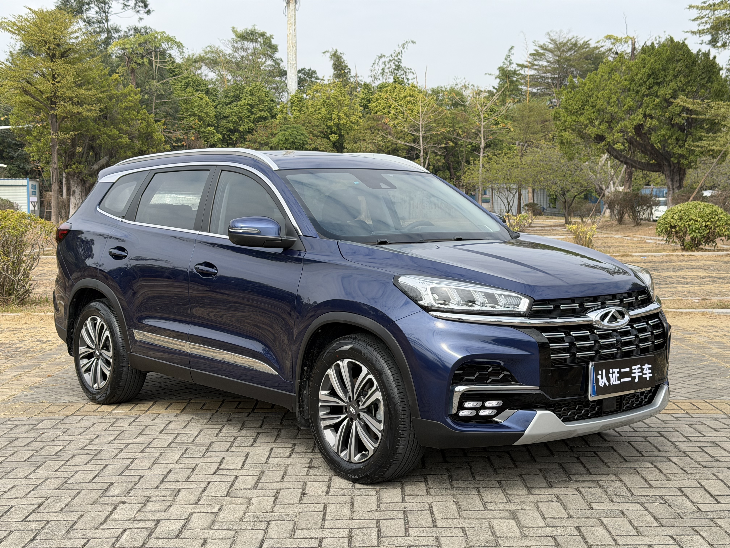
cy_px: 274
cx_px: 365
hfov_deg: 39.7
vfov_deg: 30.3
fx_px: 1012
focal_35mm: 48
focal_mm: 6.76
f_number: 1.78
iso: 80
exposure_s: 1/2976
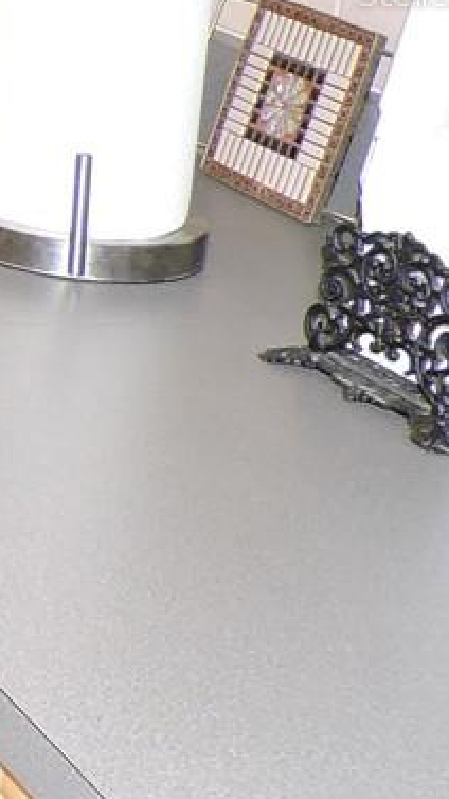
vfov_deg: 18.7
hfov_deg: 8.2
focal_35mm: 111
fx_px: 2350
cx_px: -1139
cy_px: -11
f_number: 3
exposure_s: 1/30
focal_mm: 4.3
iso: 200
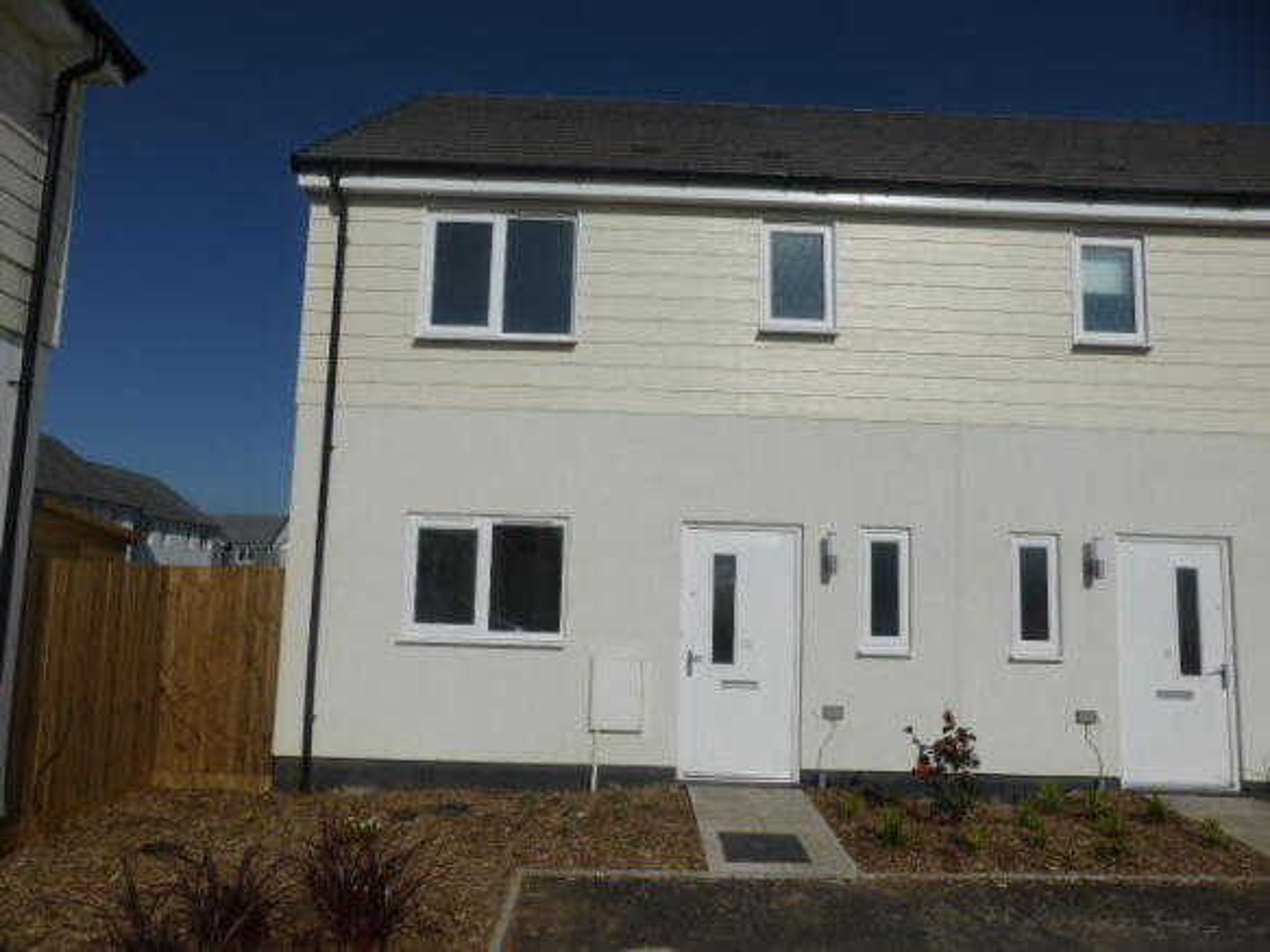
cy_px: 476
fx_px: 880
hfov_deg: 71.6
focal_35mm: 24
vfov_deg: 56.8
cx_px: 635
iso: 100
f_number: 5
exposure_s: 1/2000
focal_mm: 4.3
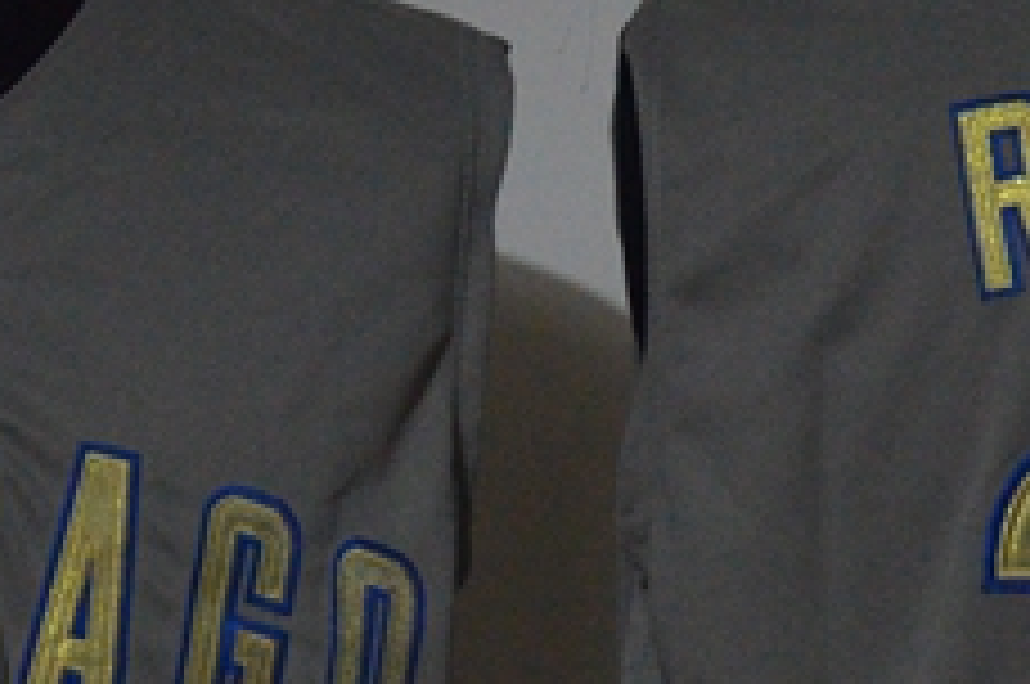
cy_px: 724
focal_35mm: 251
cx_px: 535
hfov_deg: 8.2
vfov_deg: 5.4
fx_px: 7171
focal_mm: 48
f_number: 4.5
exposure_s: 1/50
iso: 4000
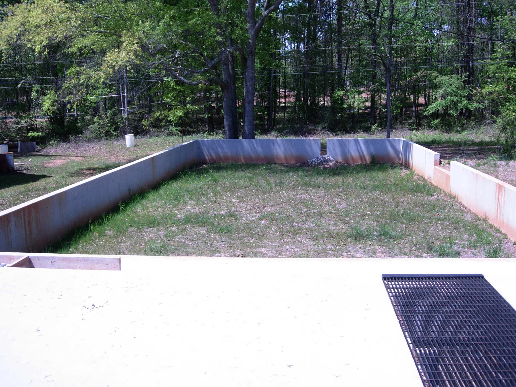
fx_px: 566
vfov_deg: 37.7
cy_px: 194
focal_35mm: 38
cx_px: 258
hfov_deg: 49.0
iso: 64
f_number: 2.8
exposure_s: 1/966
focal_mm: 7.8
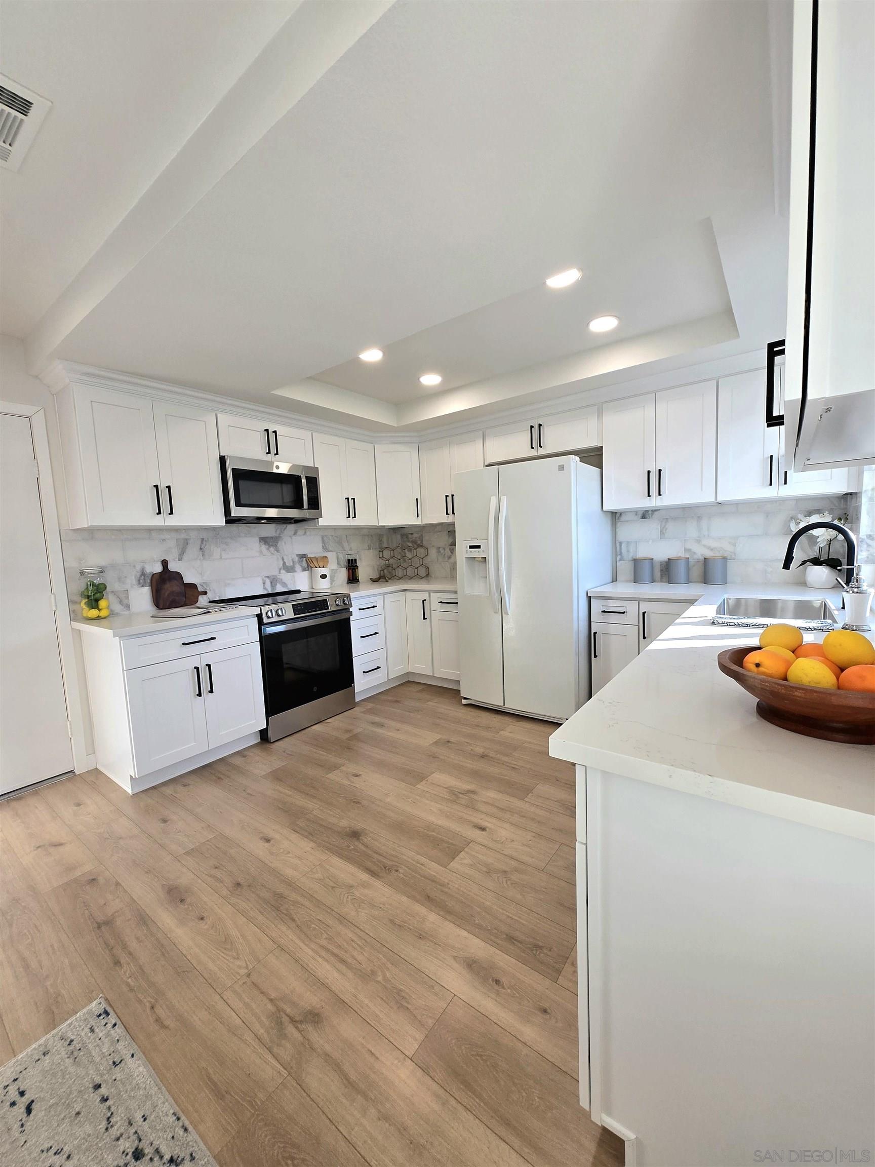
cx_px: 438
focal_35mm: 13
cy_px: 584
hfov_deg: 89.9
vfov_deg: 106.2
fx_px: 438
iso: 50
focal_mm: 1.7
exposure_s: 1/120
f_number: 2.2
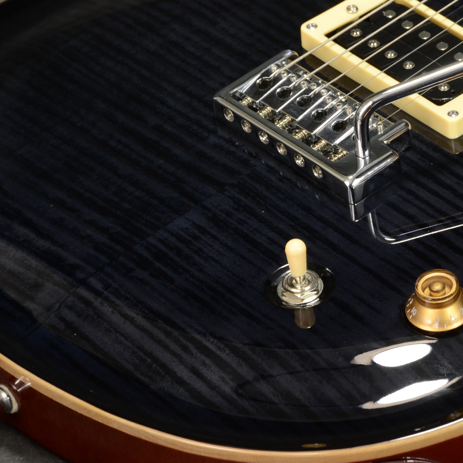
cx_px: 431
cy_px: 100
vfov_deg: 5.6
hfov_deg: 5.6
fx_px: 4736
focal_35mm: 313
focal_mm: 98
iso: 400
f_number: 10
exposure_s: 1/5
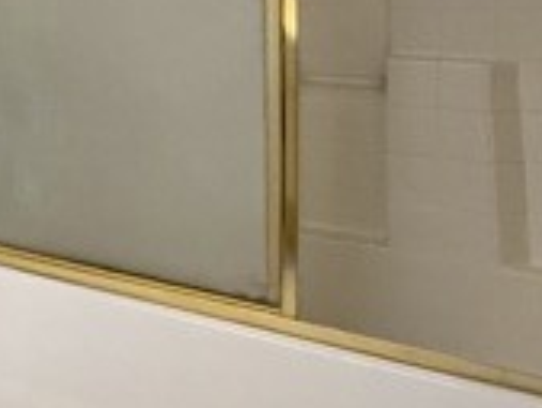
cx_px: -71
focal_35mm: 53
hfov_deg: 31.6
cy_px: -19
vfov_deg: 25.9
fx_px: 830
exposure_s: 1/60
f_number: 2.2
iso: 1000
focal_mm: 2.22
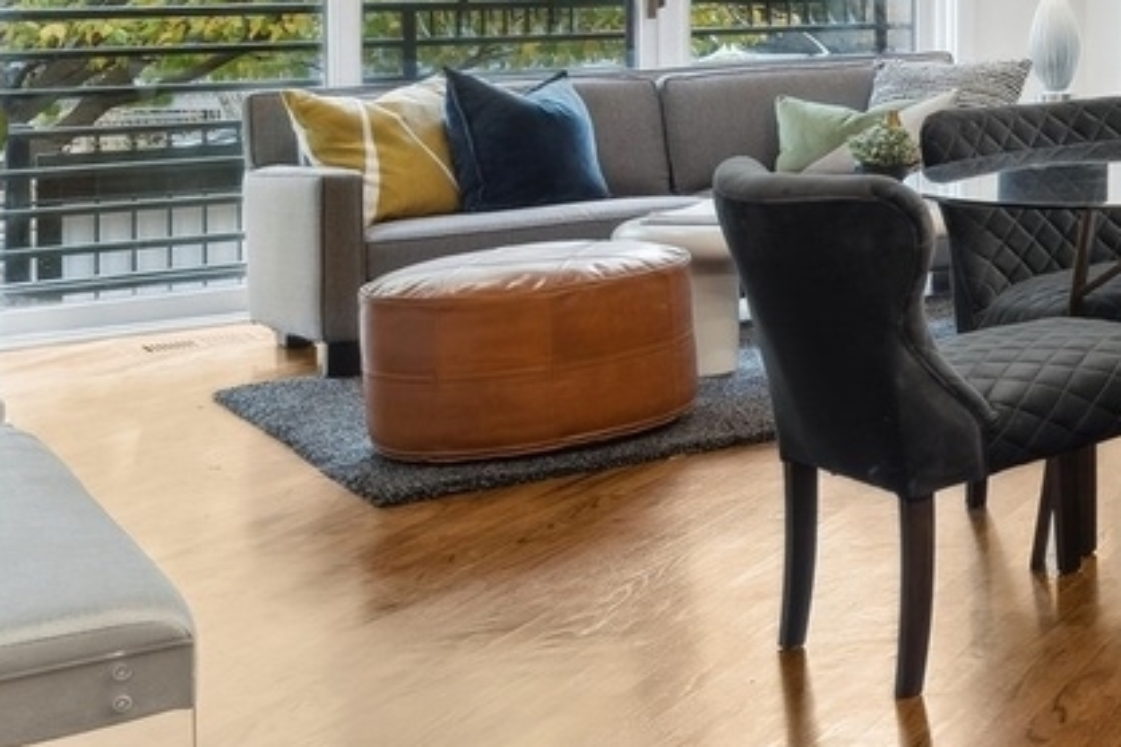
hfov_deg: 20.3
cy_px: -46
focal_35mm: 66
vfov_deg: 19.8
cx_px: 2086
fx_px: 2055
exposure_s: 1/13
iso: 320
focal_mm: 17
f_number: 8
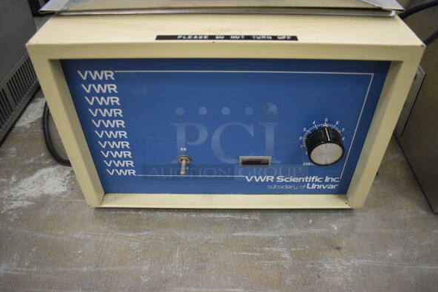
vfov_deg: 46.5
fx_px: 341
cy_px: 141
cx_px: 226
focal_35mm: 28
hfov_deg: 65.4
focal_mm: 18
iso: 2200
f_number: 3.5
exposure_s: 1/125
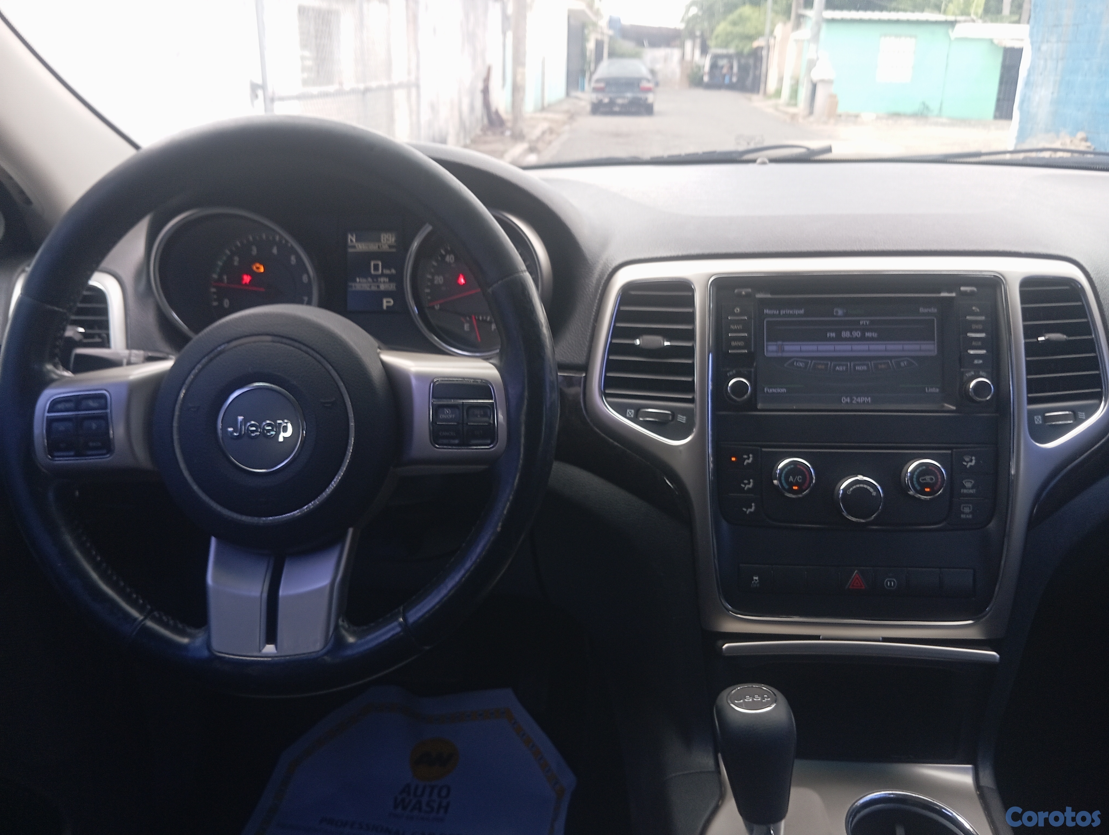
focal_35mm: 28
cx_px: 554
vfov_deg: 49.9
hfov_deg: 63.4
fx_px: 898
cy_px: 418
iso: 250
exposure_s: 1/50
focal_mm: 4.22
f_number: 1.8
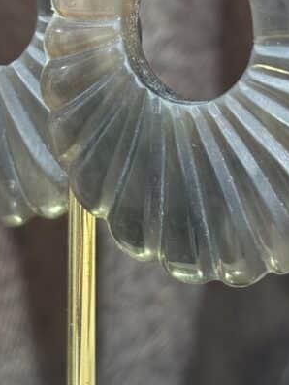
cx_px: 99
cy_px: 90
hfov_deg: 11.1
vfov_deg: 14.6
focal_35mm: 134
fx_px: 1491
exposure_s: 1/50
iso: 80
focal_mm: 5.96
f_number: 1.6
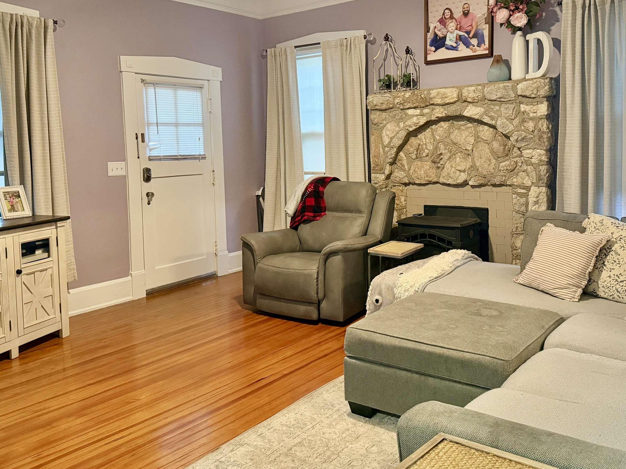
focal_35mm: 32
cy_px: 186
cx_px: 329
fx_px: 579
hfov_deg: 56.8
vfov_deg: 43.9
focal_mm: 6.76
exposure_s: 1/40
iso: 640
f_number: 1.78
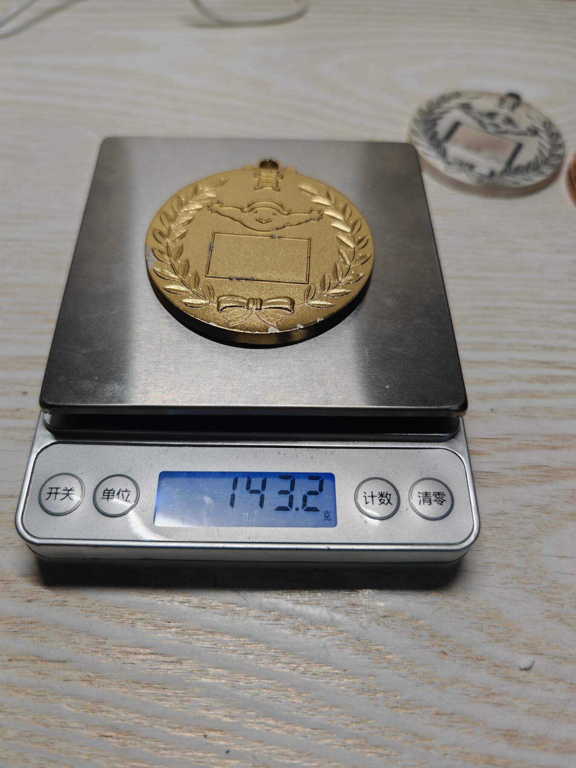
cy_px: 384
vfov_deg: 65.3
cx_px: 288
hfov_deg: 51.4
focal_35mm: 27
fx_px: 599
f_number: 1.6
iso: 50
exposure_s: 1/100
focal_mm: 7.62
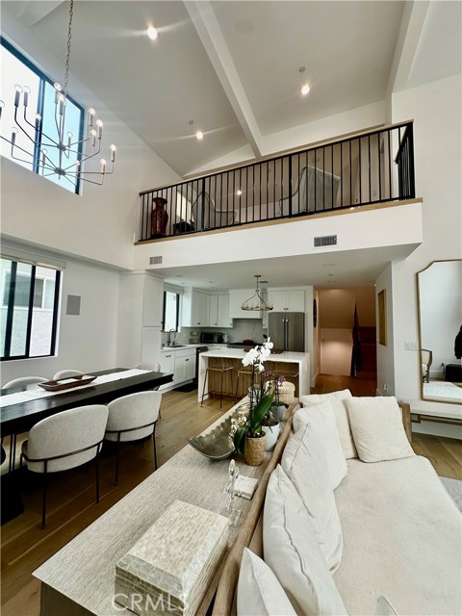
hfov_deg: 85.7
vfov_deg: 102.1
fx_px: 249
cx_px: 231
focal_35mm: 14
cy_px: 308
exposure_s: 1/197
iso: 40
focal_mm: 2.22
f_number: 2.2
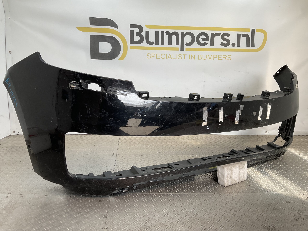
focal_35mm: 29
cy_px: 116
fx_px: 258
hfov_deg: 61.7
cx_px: 154
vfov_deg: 48.2
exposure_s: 1/206
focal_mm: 3
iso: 16
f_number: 1.8
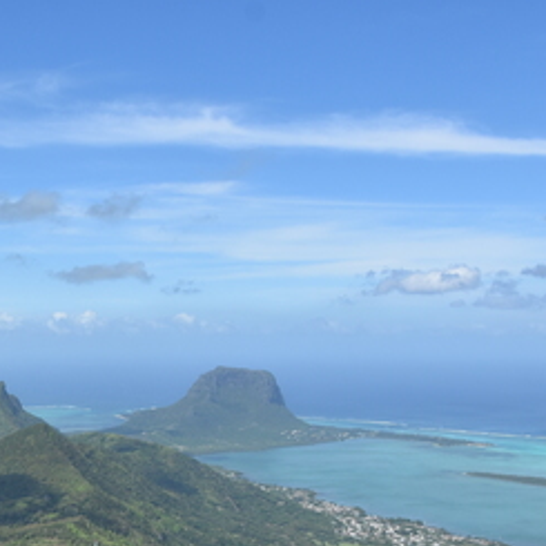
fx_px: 1071
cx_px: -76
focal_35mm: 60
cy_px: 508
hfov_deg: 26.1
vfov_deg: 27.4
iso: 200
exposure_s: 1/500
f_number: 8
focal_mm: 16
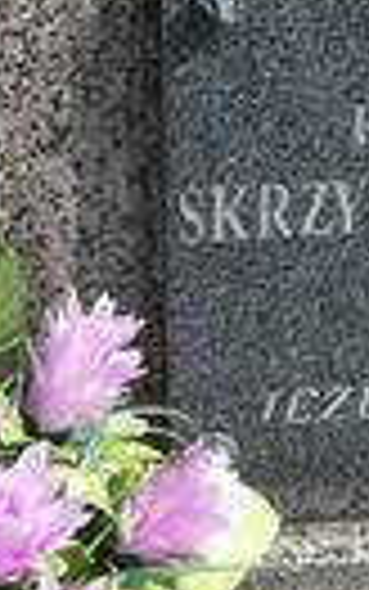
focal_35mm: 124
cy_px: 513
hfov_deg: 10.6
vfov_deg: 16.6
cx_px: 230
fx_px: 1993
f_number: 4.4
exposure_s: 1/500
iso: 80
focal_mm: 5.2
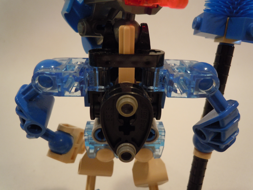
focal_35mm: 28
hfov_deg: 63.4
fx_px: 205
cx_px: 126
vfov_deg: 49.7
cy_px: 95
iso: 400
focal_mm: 5
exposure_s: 1/13
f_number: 3.7
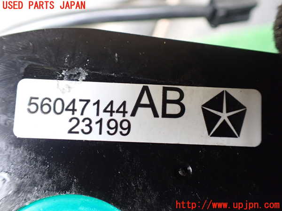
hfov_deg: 60.0
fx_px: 244
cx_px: 141
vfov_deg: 46.8
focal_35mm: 30
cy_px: 106
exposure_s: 1/100
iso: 800
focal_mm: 5.4
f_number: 2.3
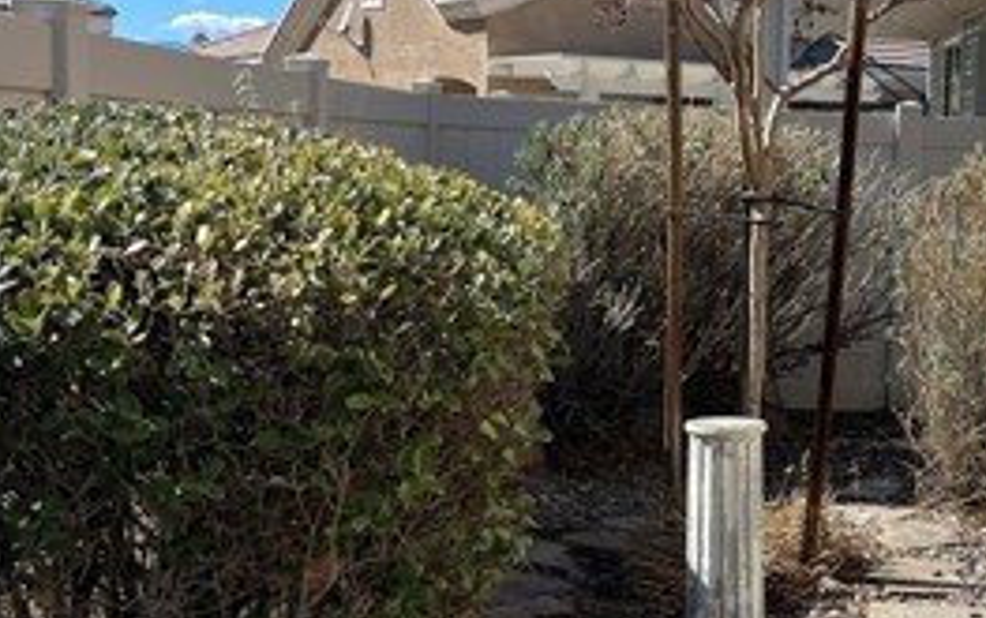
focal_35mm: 67
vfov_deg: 19.5
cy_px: 333
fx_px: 1802
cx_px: 859
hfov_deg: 29.5
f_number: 1.6
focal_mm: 5.1
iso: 50
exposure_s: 1/3521
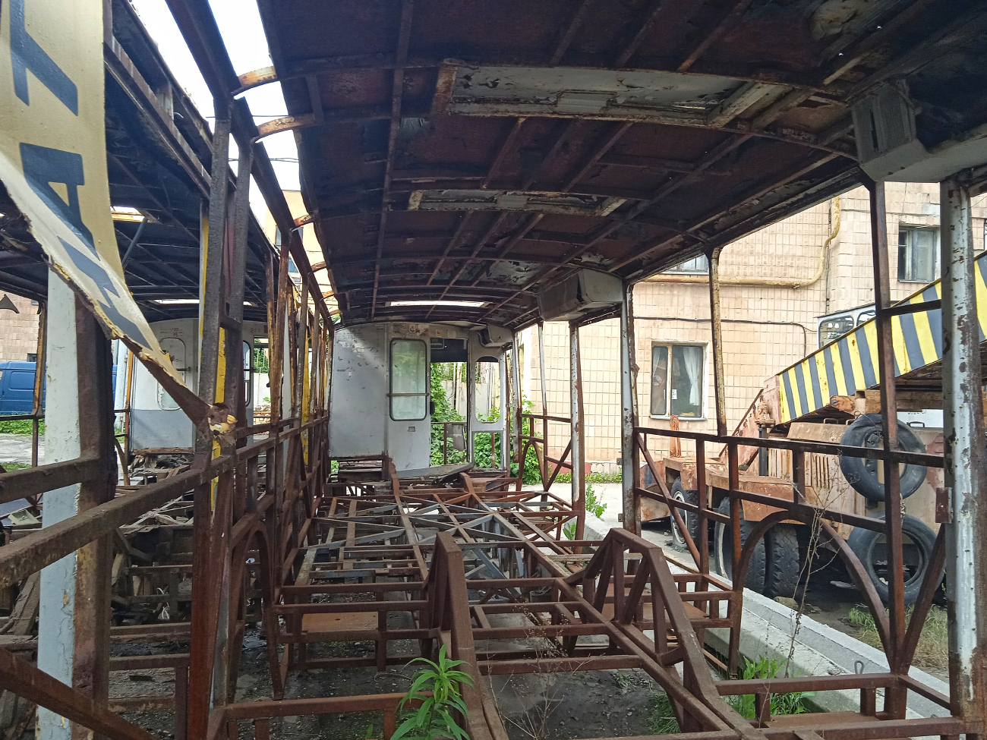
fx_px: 798
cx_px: 494
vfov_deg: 49.7
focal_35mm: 28
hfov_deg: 63.4
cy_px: 370
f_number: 2.2
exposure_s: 1/100
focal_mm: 3.43
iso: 181
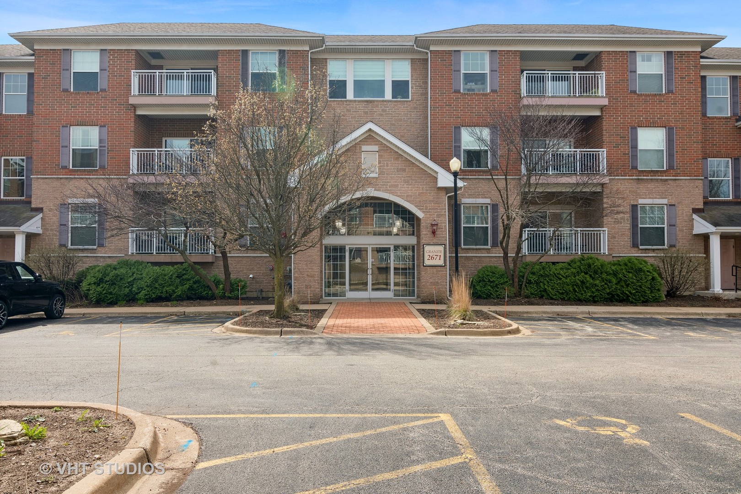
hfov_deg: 67.4
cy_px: 247
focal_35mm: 27
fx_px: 556
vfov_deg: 47.9
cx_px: 370
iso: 100
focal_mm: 18
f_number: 9
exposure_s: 1/100
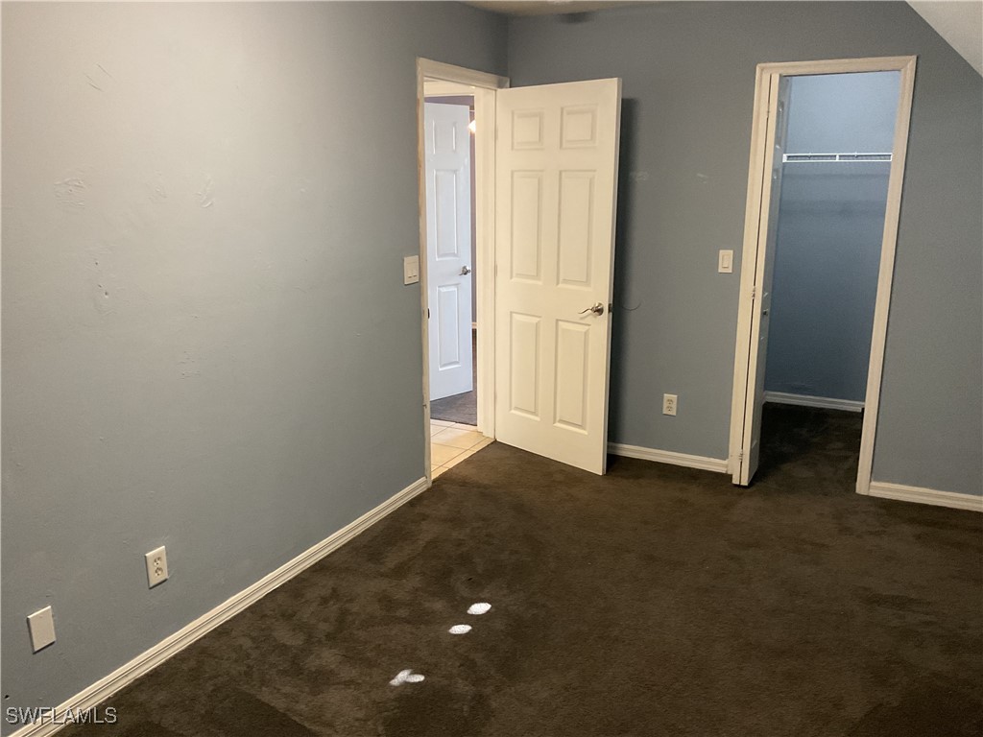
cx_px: 492
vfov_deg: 48.2
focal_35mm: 29
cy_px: 368
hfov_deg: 61.7
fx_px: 824
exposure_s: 1/60
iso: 250
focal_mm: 3
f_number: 1.8
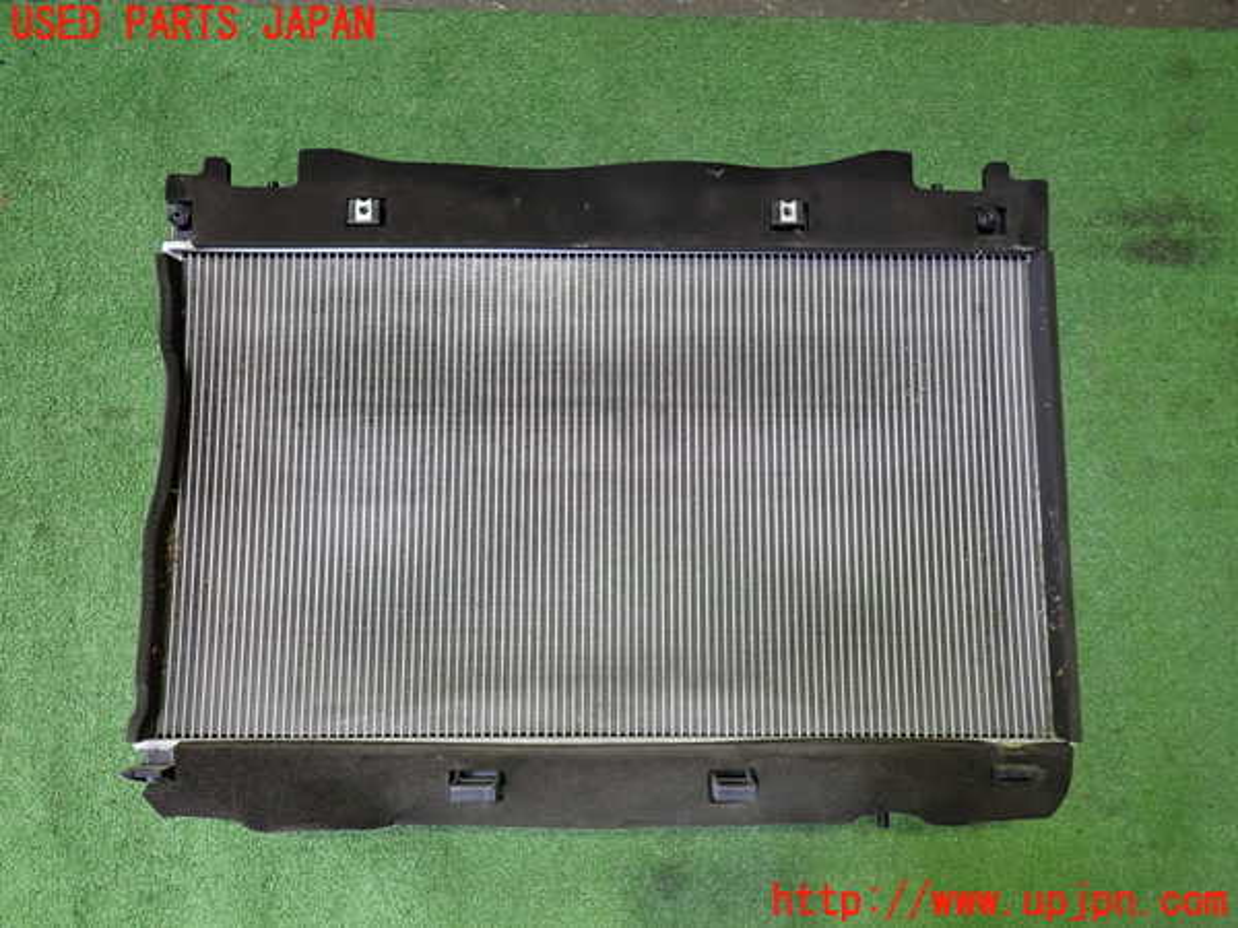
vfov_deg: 54.9
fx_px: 894
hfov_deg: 69.4
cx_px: 619
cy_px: 464
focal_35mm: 25
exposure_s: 1/30
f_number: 2
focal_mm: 4.5
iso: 250
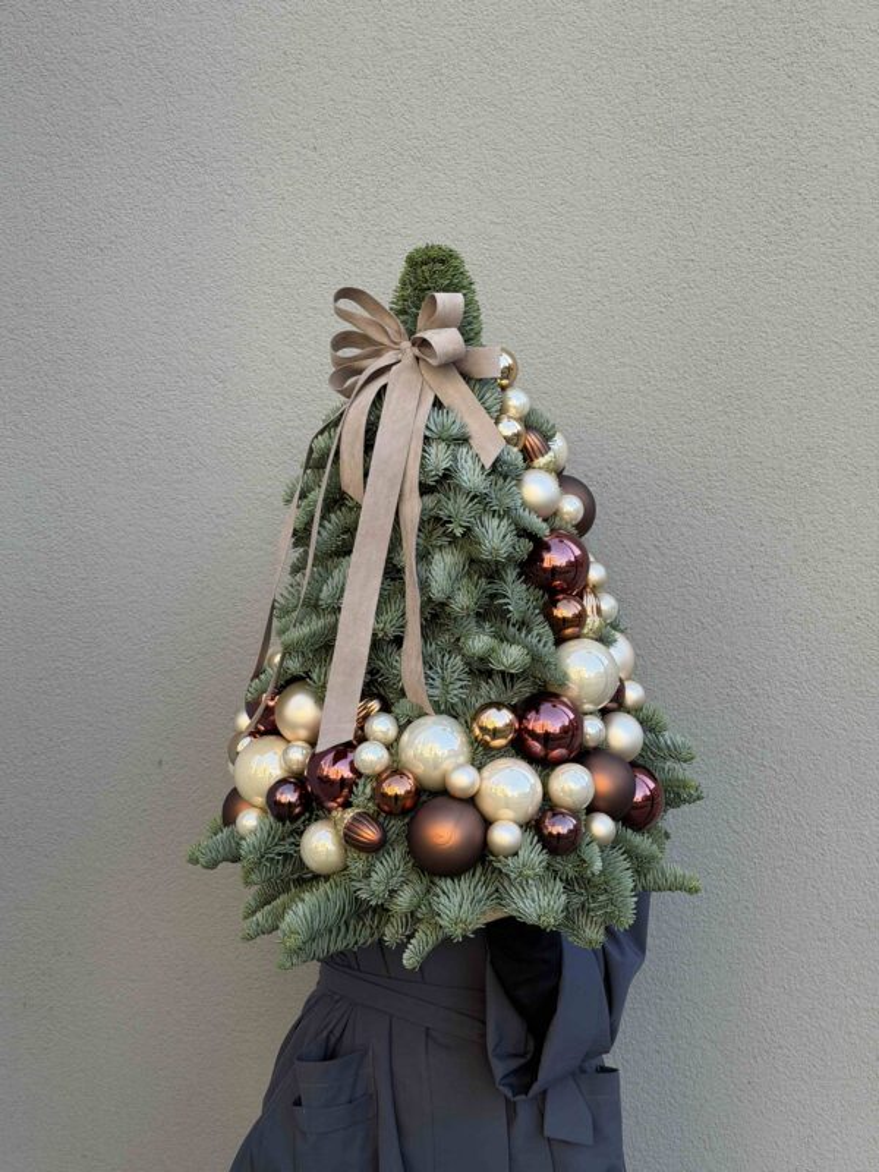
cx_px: 440
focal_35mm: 48
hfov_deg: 30.3
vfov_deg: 39.7
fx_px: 1625
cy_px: 586
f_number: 1.78
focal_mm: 6.76
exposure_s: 1/236
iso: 64
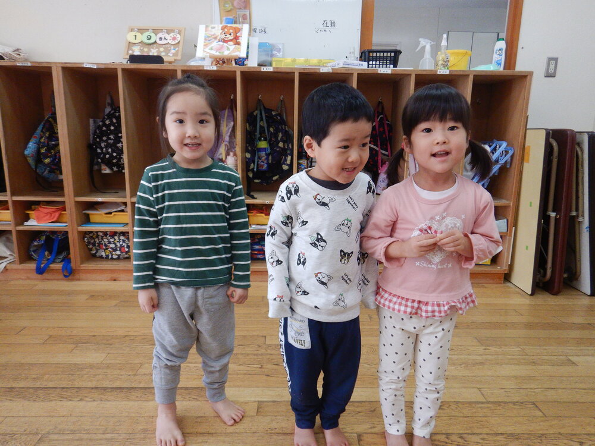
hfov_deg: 71.6
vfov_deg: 56.8
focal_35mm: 24
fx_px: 413
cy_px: 223
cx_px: 298
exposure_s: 1/50
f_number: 2.8
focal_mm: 4.3
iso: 125
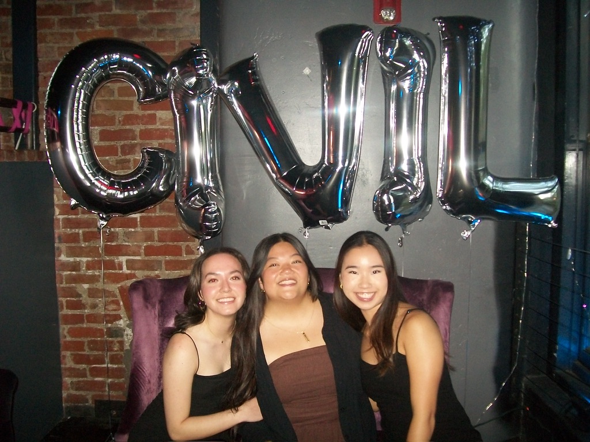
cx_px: 295
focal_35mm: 36
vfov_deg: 39.7
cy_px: 221
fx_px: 614
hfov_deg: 51.4
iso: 200
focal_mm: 6
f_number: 2.7
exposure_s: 1/30
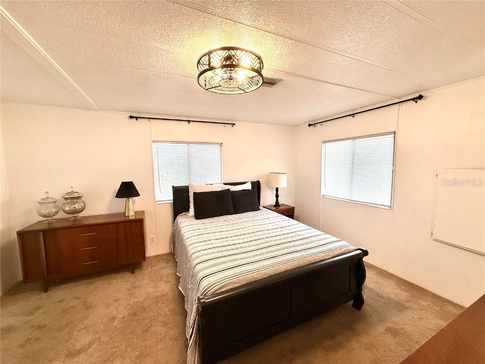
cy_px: 182
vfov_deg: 85.7
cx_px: 242
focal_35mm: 14
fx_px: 196
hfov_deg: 102.1
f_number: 2.2
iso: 160
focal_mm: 2.22
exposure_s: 1/120
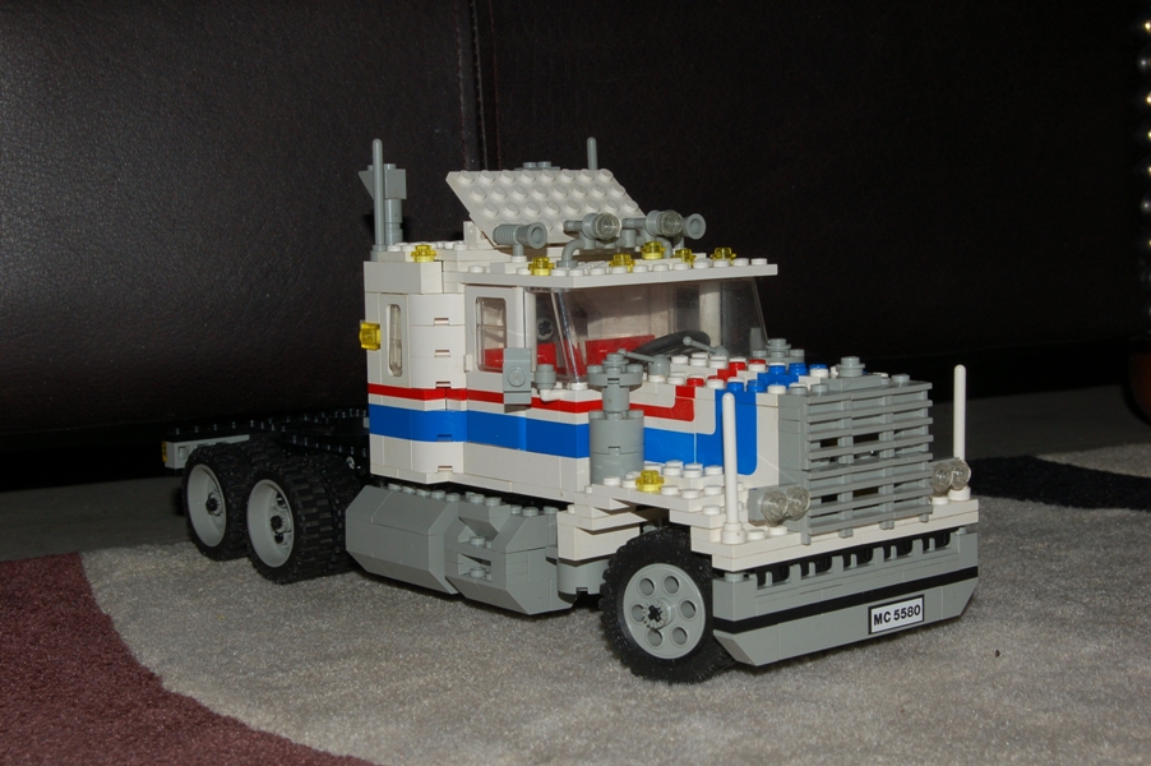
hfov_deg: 33.4
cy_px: 383
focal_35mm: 60
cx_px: 576
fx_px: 1917
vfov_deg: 22.6
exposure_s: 1/60
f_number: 16
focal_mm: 40
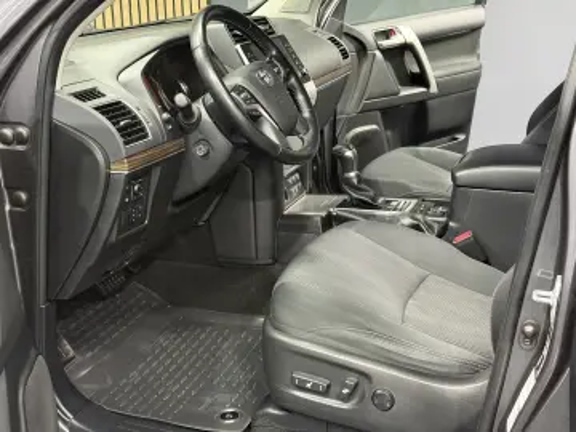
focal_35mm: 48
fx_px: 799
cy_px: 216
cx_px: 288
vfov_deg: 30.3
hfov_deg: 39.7
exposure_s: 1/25
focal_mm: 6.76
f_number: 1.78
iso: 500
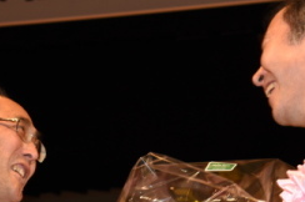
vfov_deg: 9.7
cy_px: 199
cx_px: 144
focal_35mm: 140
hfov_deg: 14.7
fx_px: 1185
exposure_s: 1/60
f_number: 5.6
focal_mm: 38
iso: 400
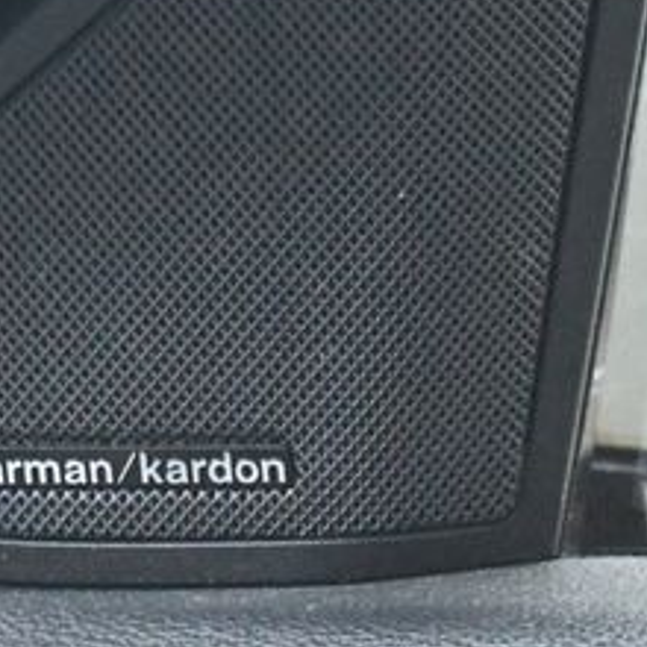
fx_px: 5752
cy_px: 209
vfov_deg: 6.4
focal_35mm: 272
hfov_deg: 6.4
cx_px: 138
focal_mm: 55
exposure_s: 1/50
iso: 12800
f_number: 5.6
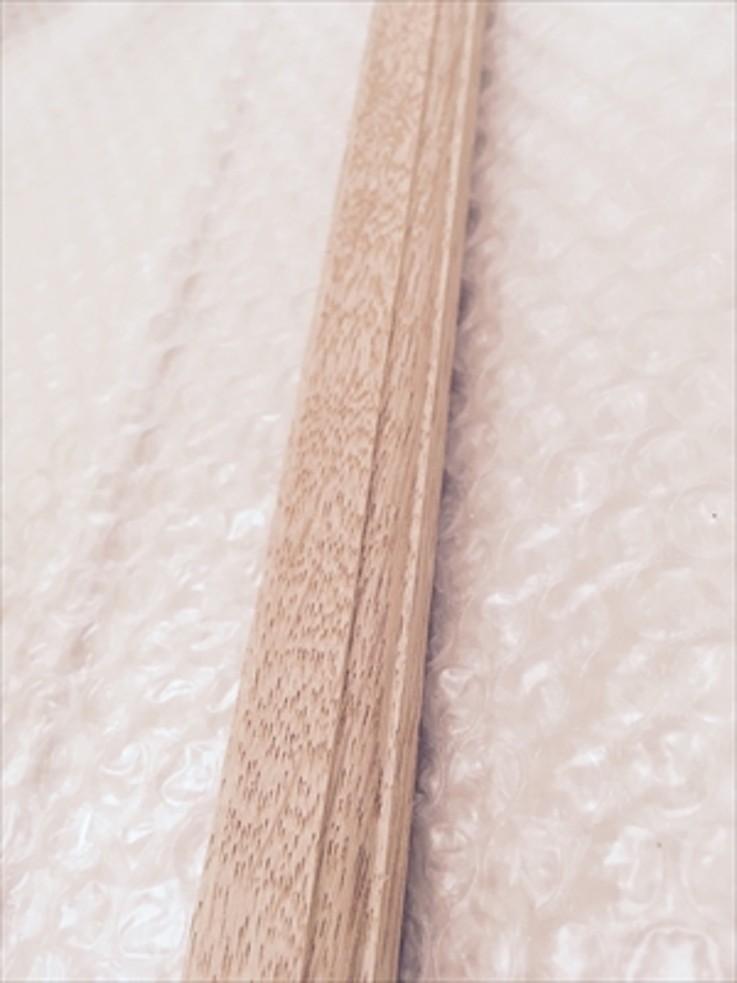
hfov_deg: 48.2
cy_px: 492
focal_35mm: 29
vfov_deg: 61.7
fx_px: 823
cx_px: 368
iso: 32
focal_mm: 4.15
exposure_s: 1/30
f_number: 2.2
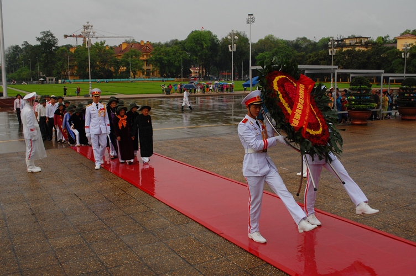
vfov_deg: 36.8
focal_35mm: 36
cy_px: 138
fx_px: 416
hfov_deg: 53.2
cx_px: 208
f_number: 6.3
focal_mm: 24
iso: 400
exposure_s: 1/125
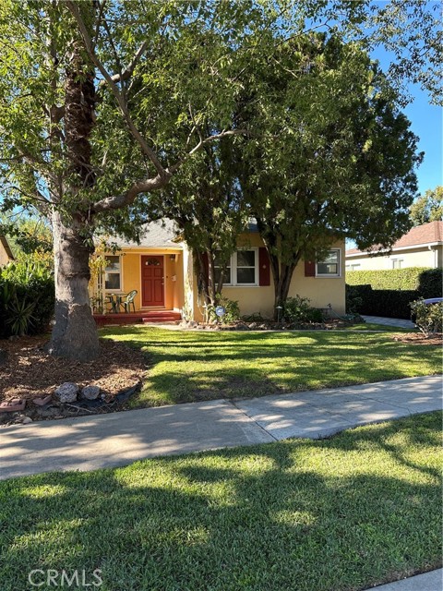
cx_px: 222
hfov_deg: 56.8
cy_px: 296
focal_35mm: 24
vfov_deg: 71.6
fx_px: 410
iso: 80
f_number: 1.78
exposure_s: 1/435
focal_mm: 6.86
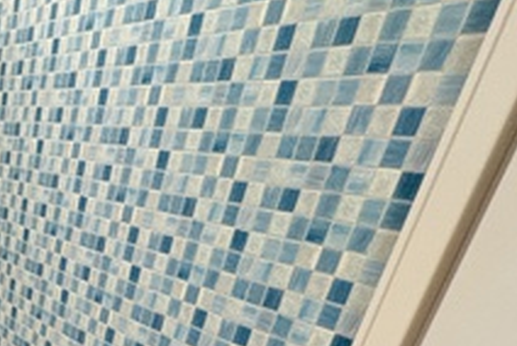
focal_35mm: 48
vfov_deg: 21.9
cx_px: -188
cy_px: 559
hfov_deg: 30.4
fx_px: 690
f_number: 2.2
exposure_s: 1/60
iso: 320
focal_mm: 2.22
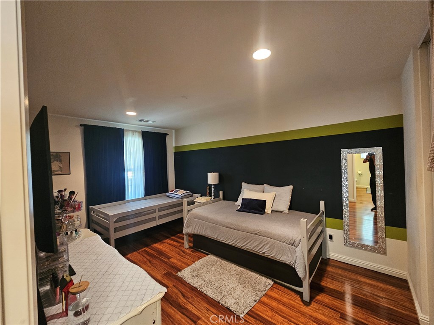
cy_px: 162
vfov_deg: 89.9
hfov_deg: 106.2
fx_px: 163
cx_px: 217
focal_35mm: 13
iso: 640
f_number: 2.2
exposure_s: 1/35.3
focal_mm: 2.2
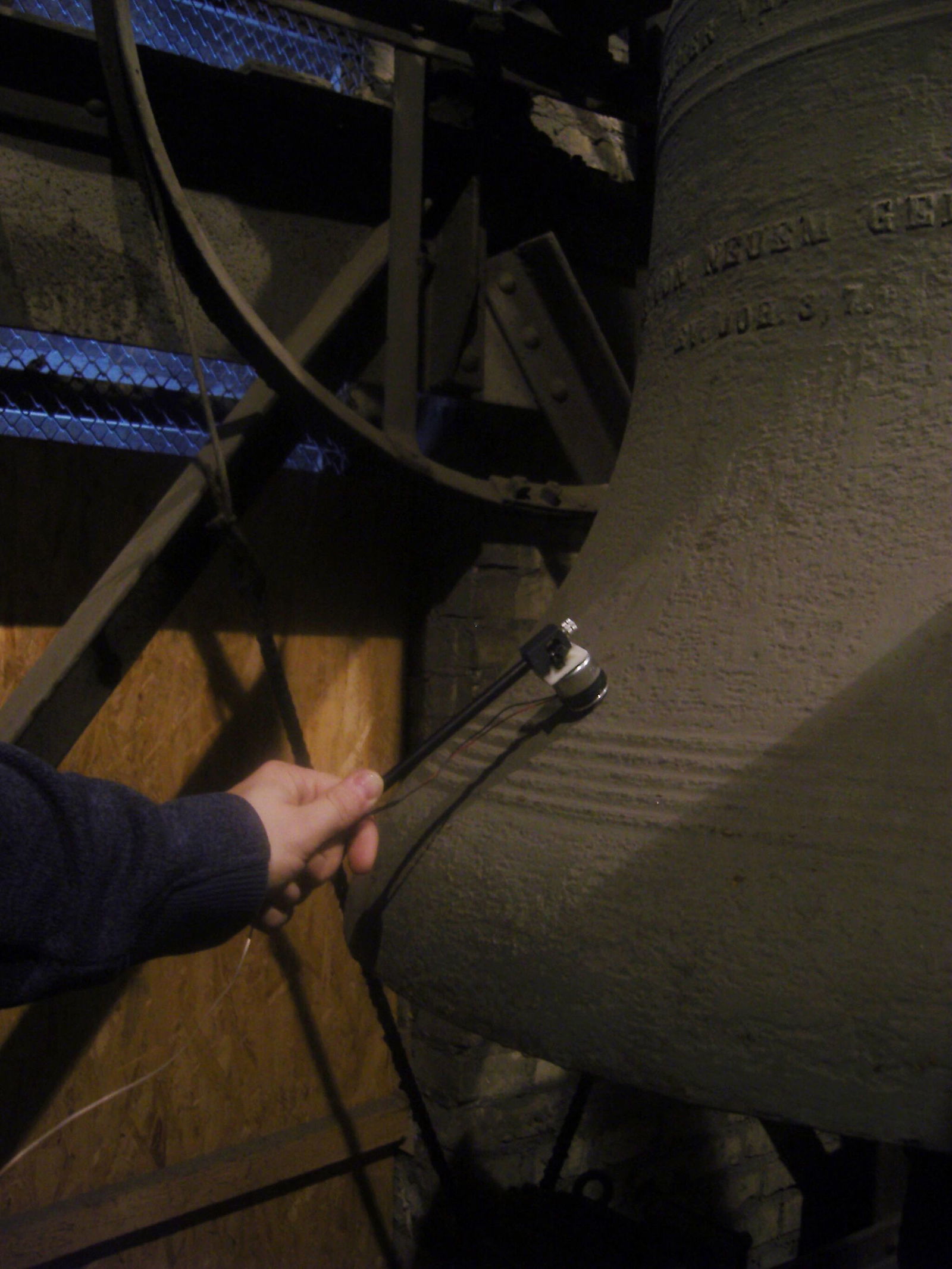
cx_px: 476
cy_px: 634
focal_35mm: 34
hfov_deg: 41.8
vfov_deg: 54.0
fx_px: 1247
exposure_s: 1
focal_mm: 7.3
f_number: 2.8
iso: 200
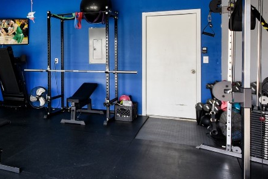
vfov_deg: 33.8
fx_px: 290
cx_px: 16
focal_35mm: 39
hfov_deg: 44.2
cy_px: 58
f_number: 8
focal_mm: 10
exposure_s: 1/25
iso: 200
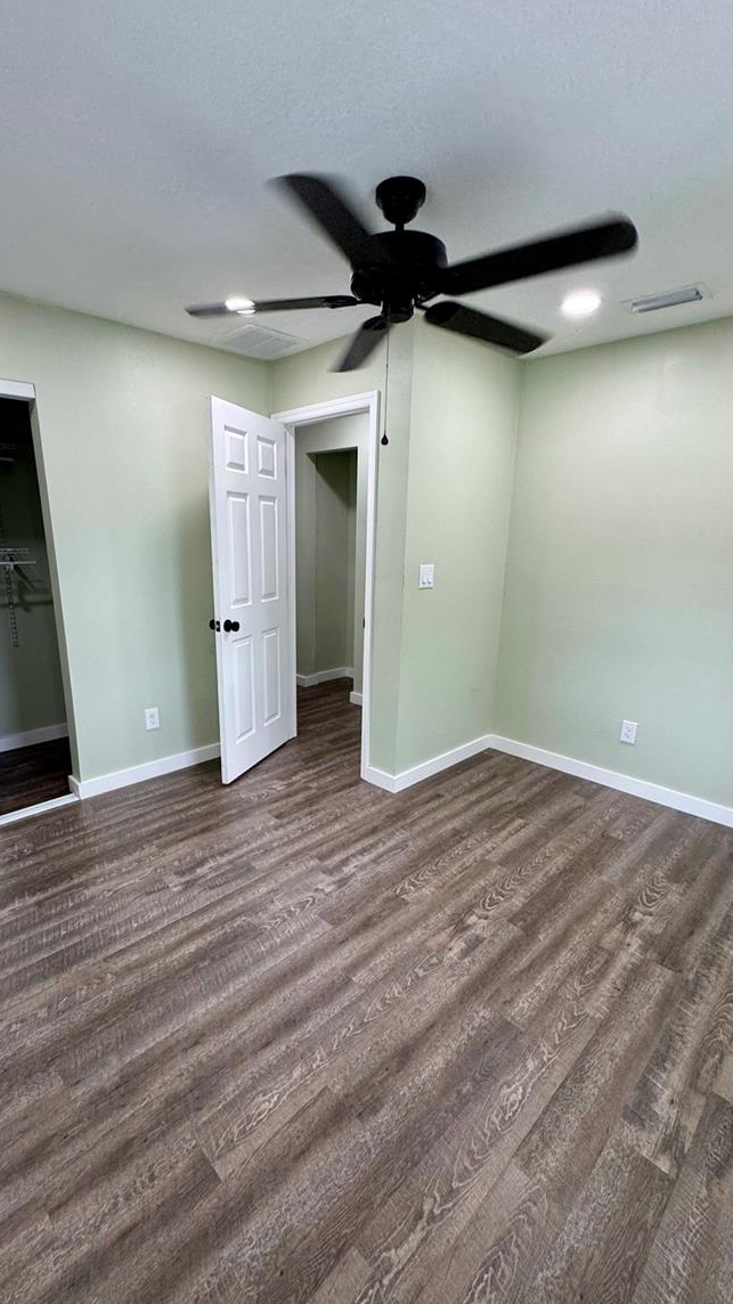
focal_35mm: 16
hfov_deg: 67.0
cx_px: 339
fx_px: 553
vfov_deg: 99.3
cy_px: 674
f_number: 2.2
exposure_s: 1/120
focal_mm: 2.22
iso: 160
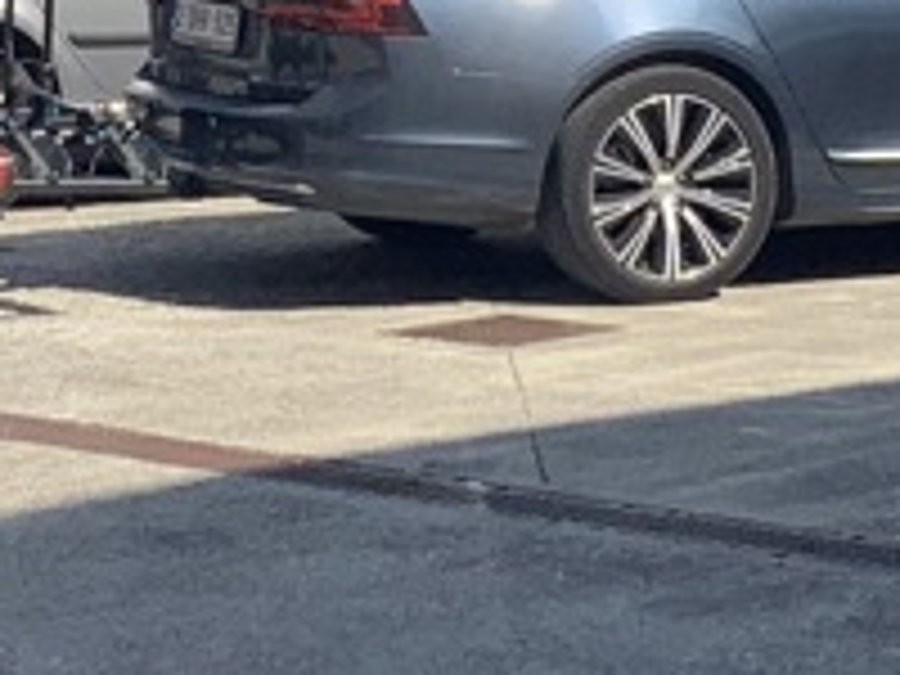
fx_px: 5148
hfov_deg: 10.0
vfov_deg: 7.5
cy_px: 148
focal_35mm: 198
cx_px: 286
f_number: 1.8
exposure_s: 1/1490
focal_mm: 3
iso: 16
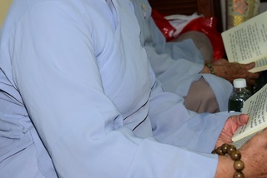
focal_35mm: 65
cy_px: 22
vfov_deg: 20.6
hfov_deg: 30.7
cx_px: 85
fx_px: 483
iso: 320
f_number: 4
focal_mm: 32
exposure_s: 1/60
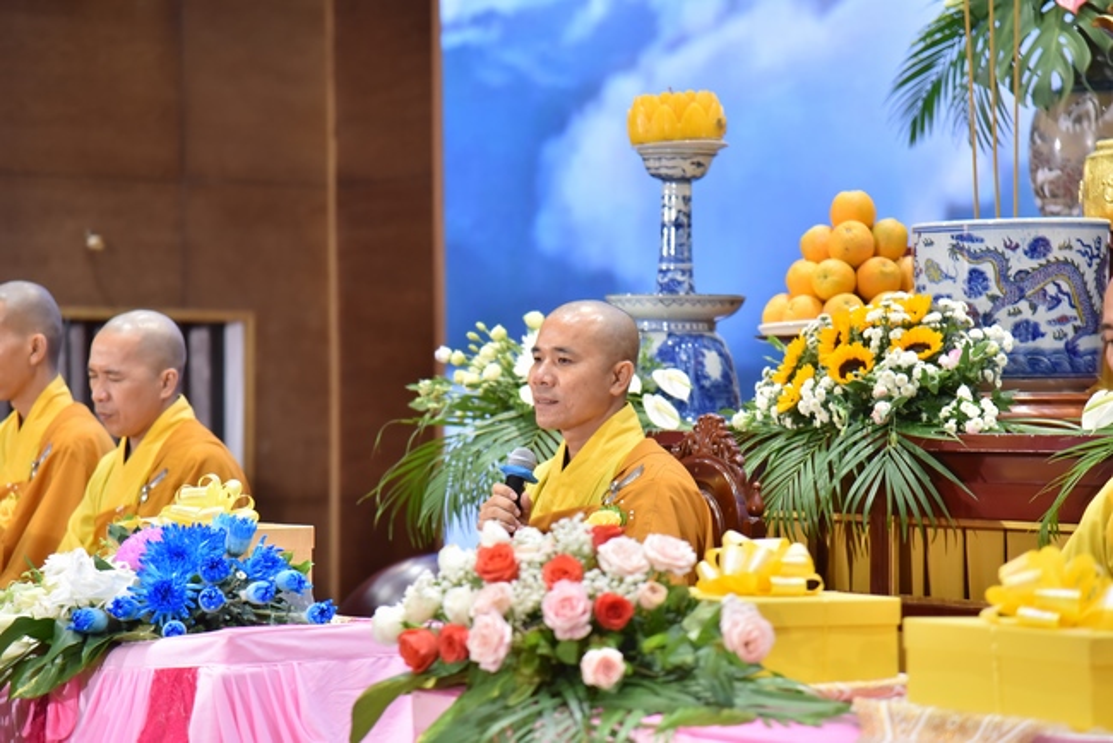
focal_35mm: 120
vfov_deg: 11.4
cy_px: 372
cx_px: 556
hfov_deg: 17.1
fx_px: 3711
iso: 1250
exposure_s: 1/100
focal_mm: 120
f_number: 4
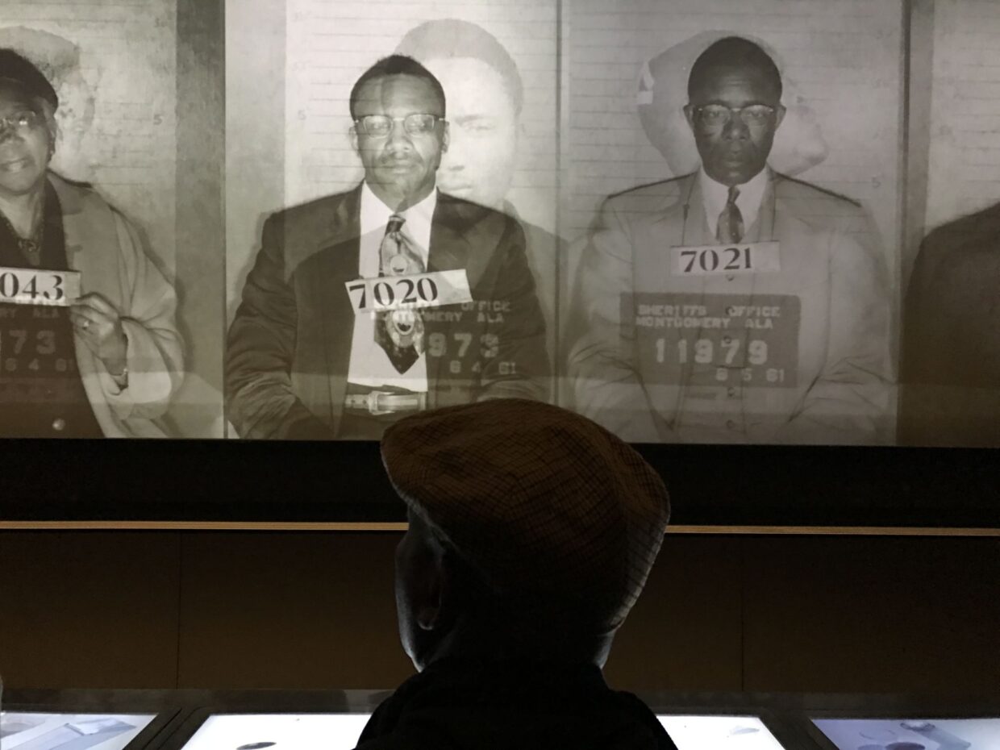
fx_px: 809
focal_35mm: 28
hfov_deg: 63.4
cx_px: 500
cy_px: 375
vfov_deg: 49.7
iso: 100
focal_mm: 3.99
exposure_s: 1/10
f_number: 1.8
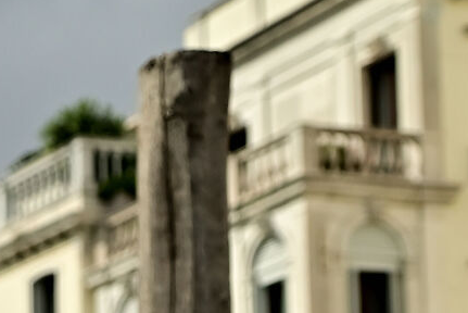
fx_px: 2172
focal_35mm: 167
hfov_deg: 10.1
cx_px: -797
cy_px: 743
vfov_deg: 7.7
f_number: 5.6
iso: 160
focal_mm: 30
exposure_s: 1/500
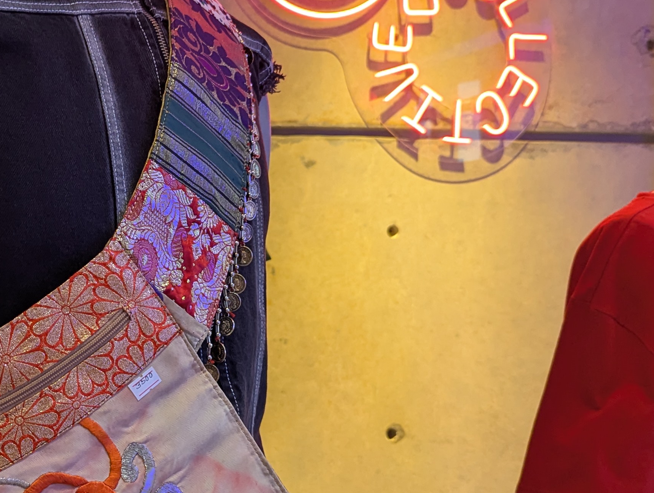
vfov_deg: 25.7
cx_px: 54
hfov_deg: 32.0
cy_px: 285
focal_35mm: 57
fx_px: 1078
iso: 611
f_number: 1.85
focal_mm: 6.81
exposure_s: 1/100
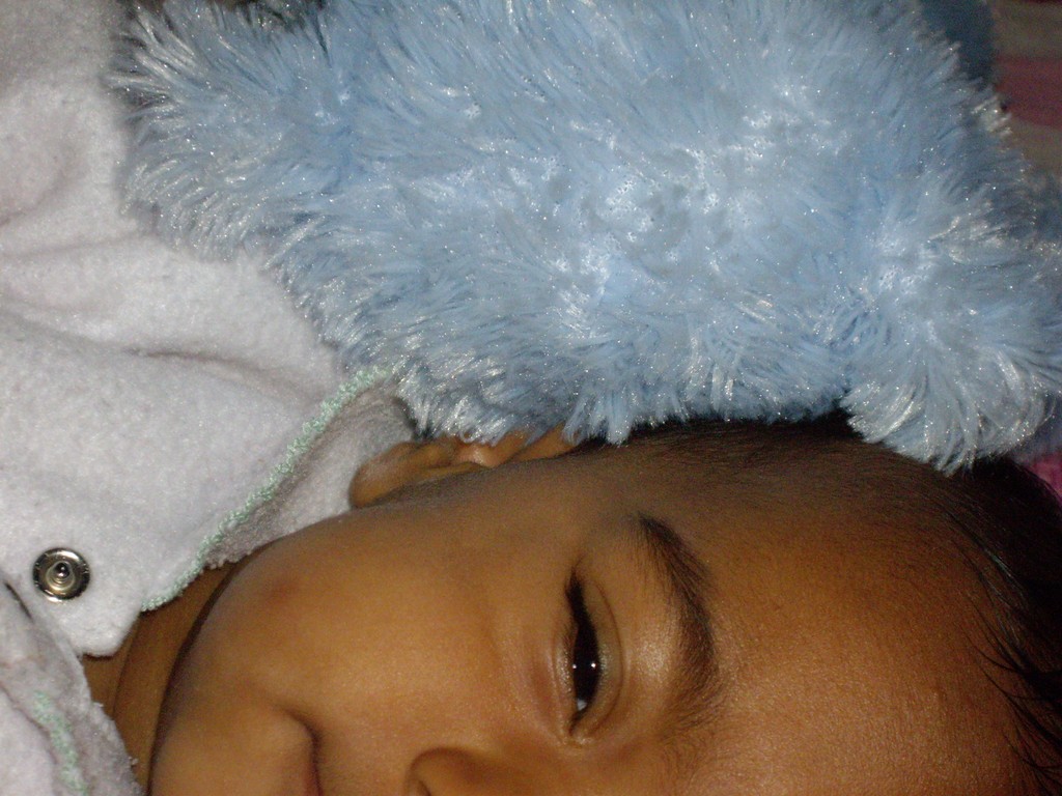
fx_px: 3497
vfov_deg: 13.0
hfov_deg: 17.3
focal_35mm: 114
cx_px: 531
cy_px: 398
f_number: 5.2
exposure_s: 1/125
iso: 400
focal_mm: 18.6
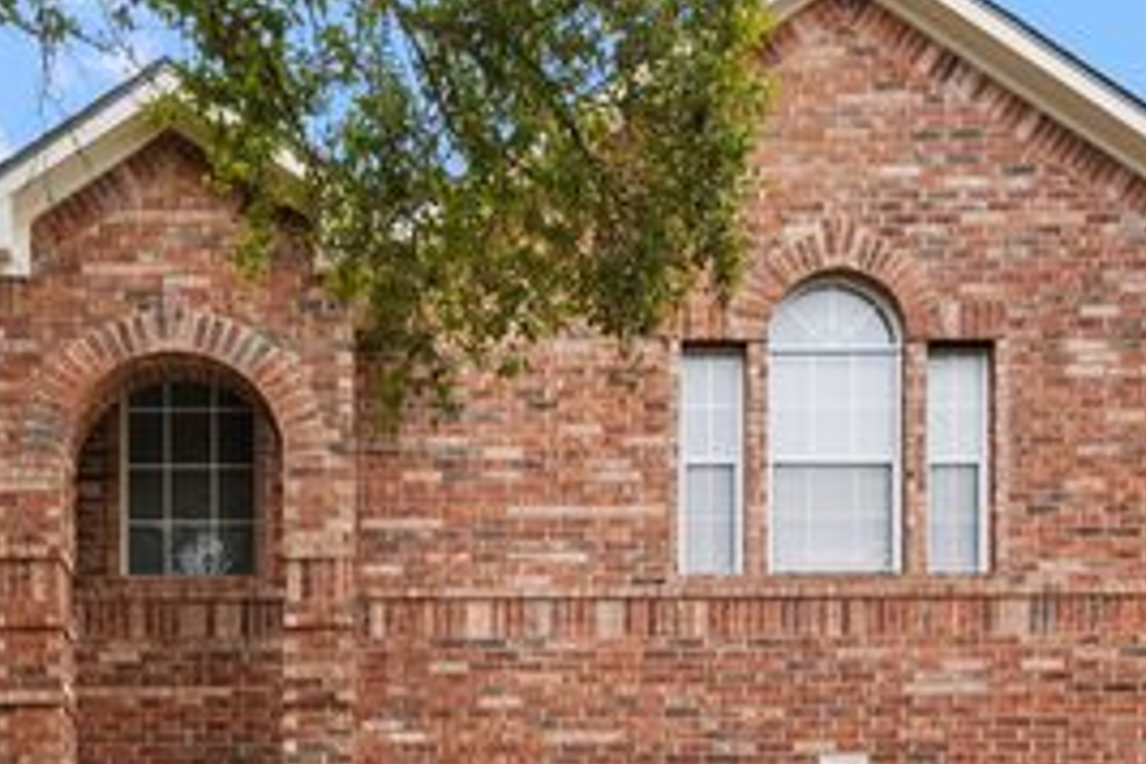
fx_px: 1432
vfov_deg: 29.2
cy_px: 603
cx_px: 412
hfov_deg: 43.2
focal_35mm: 45
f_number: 9
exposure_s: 1/15
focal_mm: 24
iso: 250
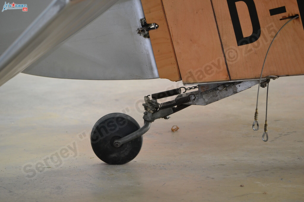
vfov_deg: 4.7
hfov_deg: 7.0
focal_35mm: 292
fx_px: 2470
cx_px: 152
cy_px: 101
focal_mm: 195
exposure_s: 1/60
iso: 500
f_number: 5
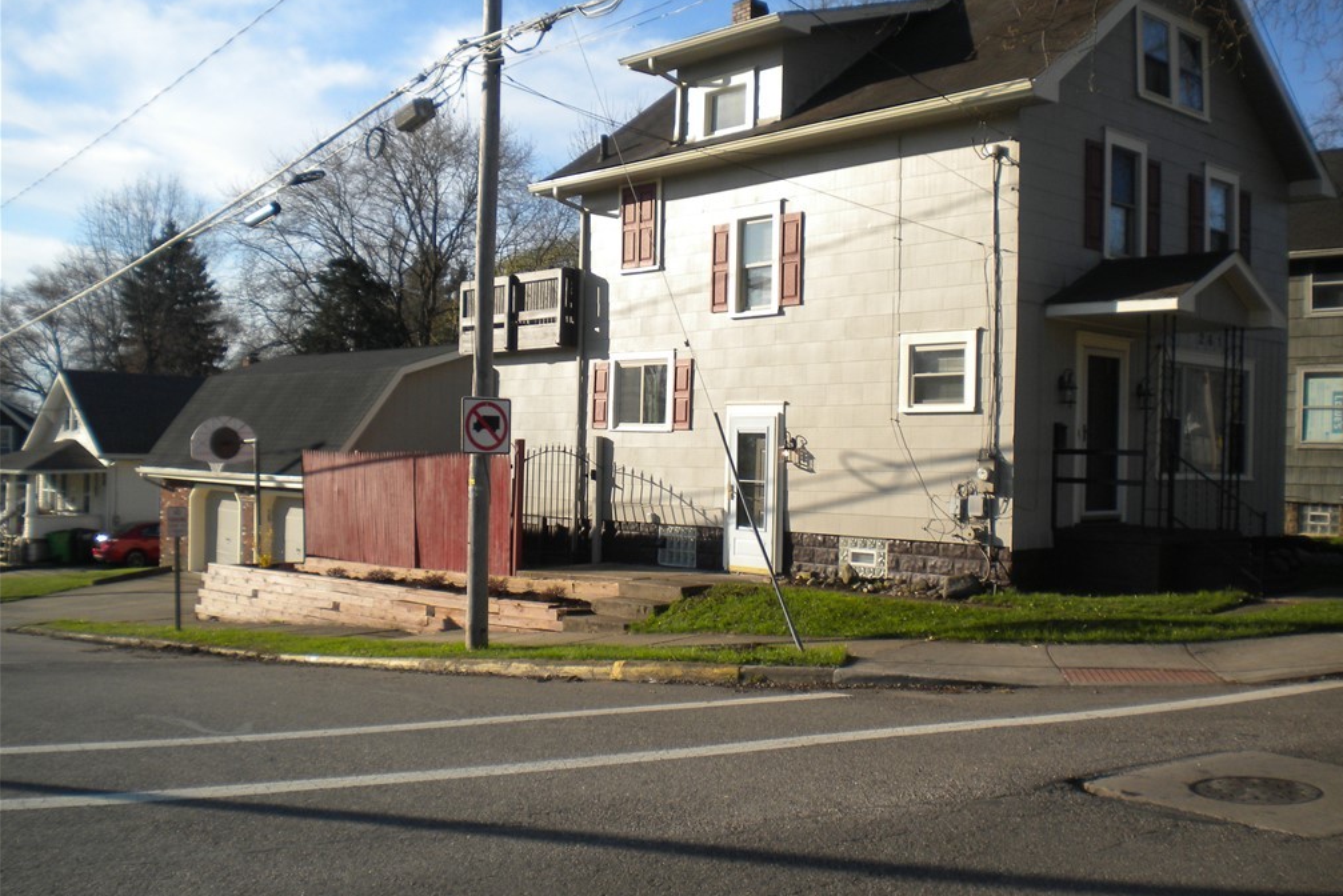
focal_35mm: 37
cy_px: 480
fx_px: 1381
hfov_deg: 51.9
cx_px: 682
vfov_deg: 35.9
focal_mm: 6.3
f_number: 4.6
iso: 80
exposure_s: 1/493
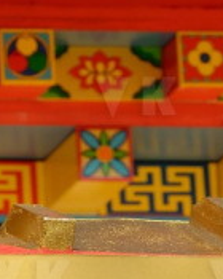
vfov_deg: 2.0
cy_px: 316
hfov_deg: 1.6
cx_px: 136
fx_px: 7961
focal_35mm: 965
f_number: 8
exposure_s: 1/500
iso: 125
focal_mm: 200
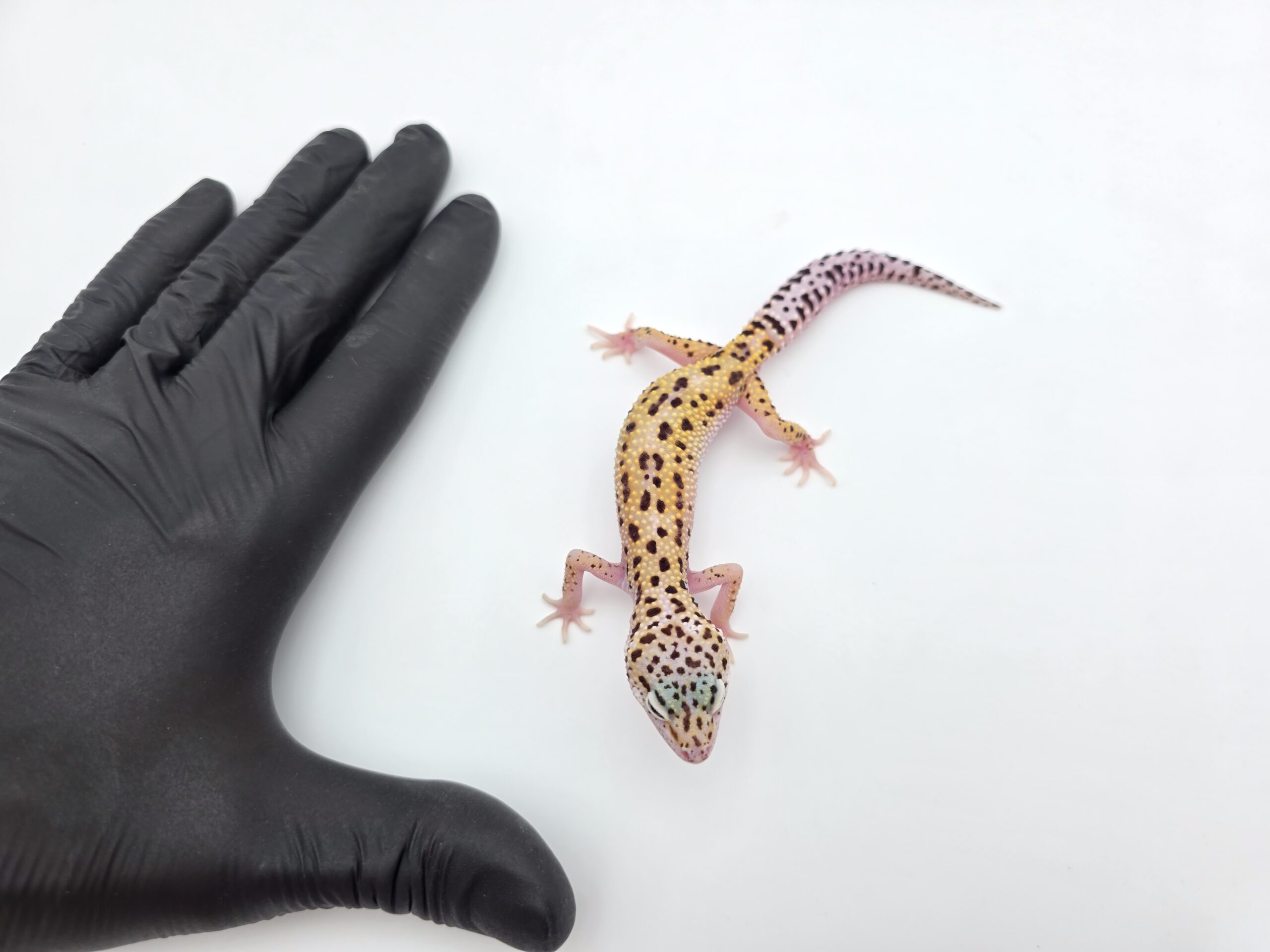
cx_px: 635
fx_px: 844
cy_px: 476
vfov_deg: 58.9
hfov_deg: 73.9
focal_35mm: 23
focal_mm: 6.3
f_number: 1.7
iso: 40
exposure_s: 1/359
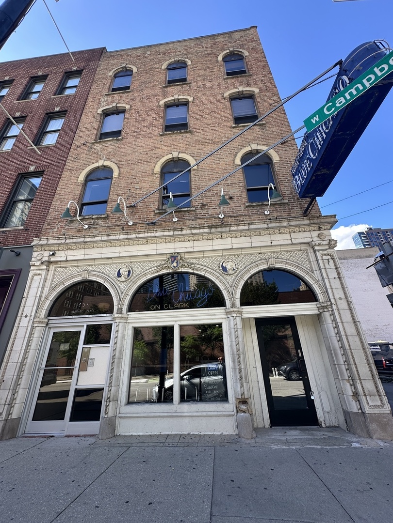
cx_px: 196
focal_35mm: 14
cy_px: 262
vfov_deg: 102.1
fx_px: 212
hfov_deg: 85.7
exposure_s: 1/313
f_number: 2.2
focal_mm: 2.22
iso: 40
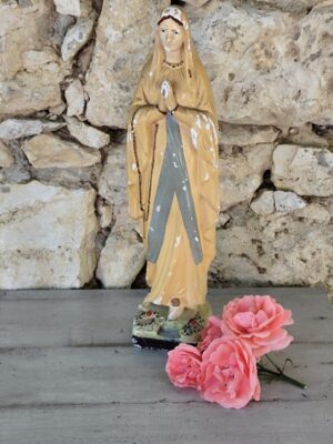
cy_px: 222
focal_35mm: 93
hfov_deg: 15.9
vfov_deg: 21.1
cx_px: 166
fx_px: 1193
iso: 160
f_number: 1.65
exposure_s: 1/50
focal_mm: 6.19
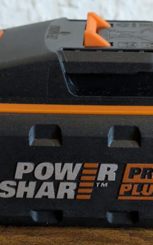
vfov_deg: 19.6
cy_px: 124
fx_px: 706
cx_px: 95
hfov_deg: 12.4
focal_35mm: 106
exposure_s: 1/25
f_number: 1.89
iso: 753
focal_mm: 5.43
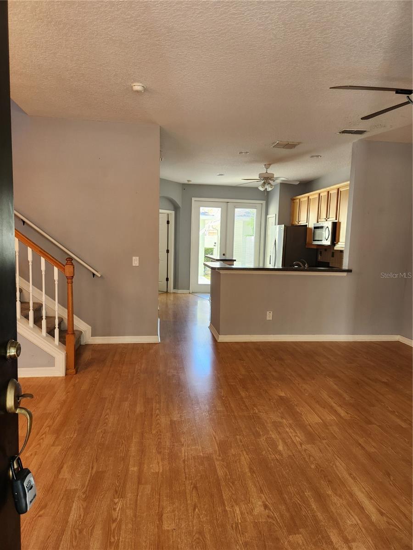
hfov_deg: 58.9
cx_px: 206
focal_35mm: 23
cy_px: 275
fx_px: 366
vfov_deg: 73.9
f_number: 1.8
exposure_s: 1/120
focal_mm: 5.4
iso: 125
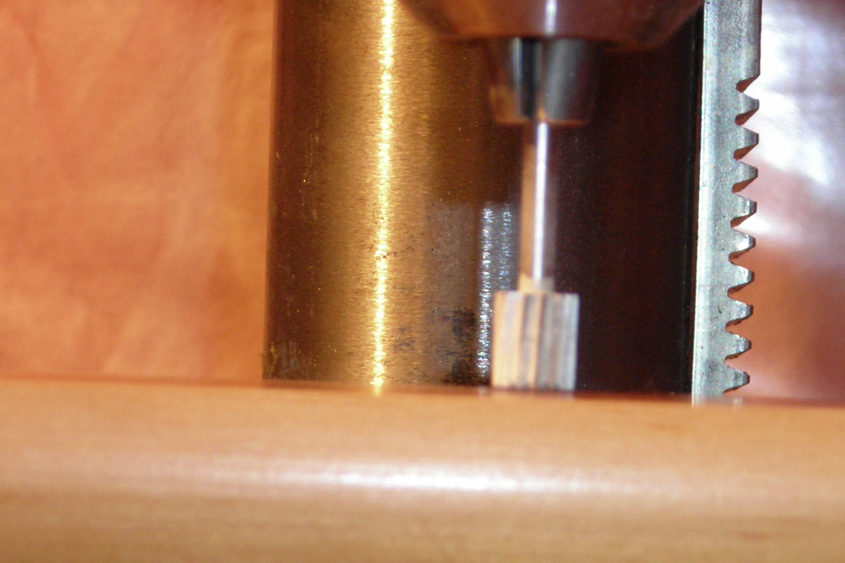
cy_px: 416
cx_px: 542
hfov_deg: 12.7
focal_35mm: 161
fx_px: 3779
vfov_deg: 8.5
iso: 200
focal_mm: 19.2
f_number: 5.3
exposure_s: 2
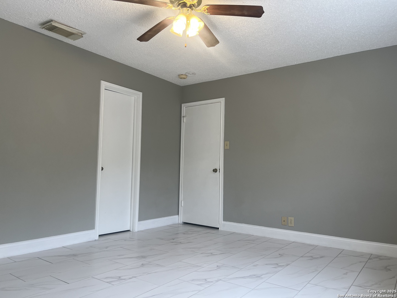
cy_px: 149
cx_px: 198
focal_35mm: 26
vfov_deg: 53.1
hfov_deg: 67.3
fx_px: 298
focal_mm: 5.1
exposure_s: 1/170
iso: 40
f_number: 1.6
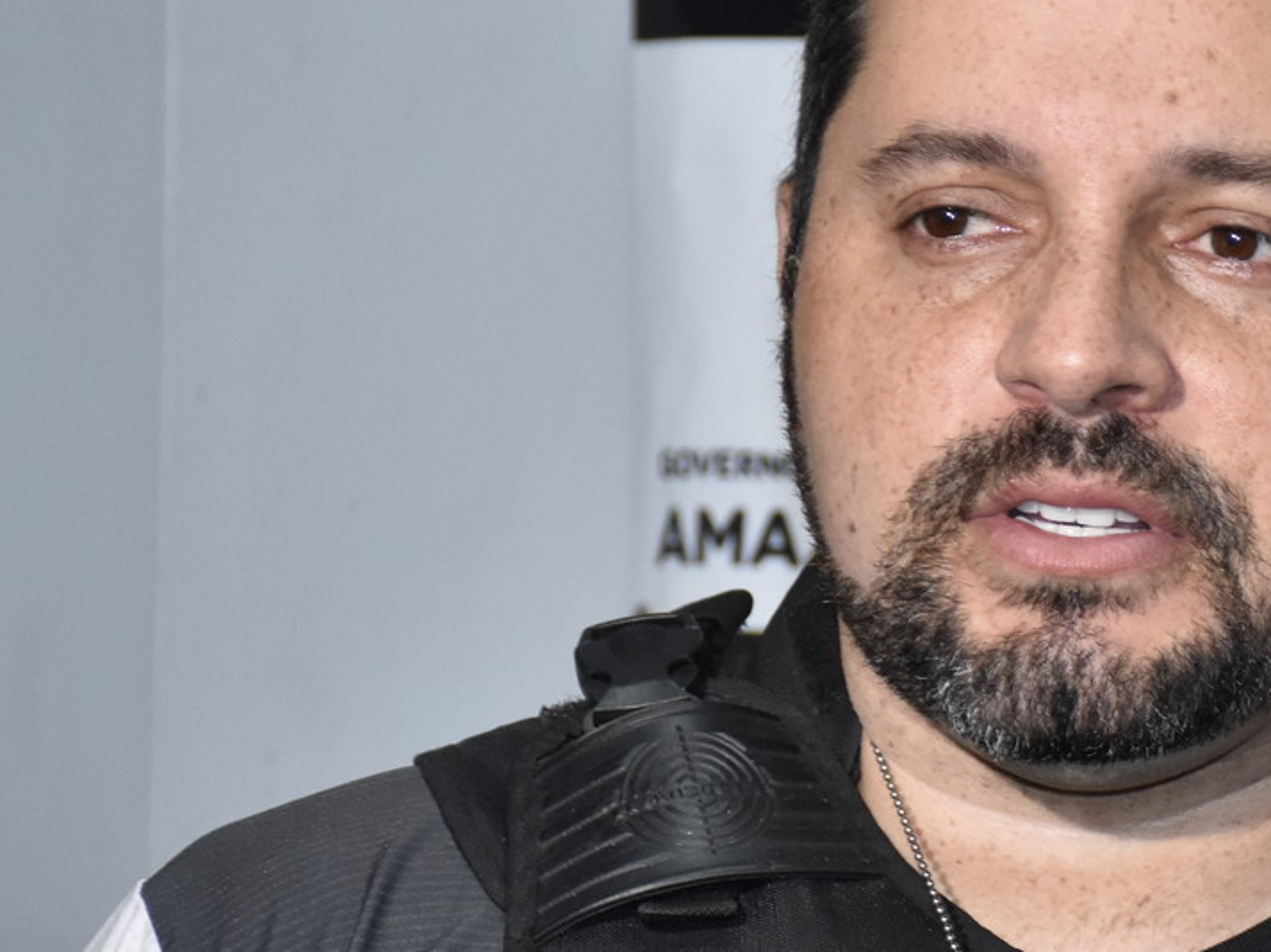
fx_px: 9358
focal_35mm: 255
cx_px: 1166
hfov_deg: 7.7
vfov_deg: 5.8
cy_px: 688
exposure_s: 1/125
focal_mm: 70
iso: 1250
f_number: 5
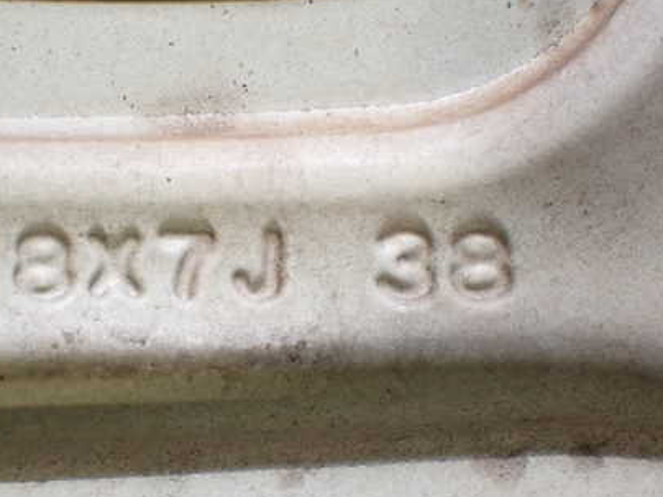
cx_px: 215
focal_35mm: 92
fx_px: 1762
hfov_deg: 21.2
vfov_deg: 16.1
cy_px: 299
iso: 800
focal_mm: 11.09
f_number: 3.6
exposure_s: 1/100
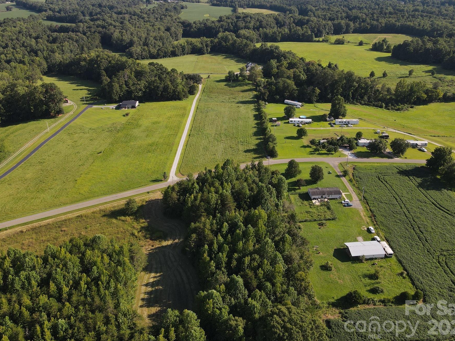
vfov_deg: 49.6
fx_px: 368
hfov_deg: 63.4
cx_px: 225
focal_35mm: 28
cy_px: 150
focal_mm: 4.5
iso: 100
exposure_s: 1/25
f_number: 2.8
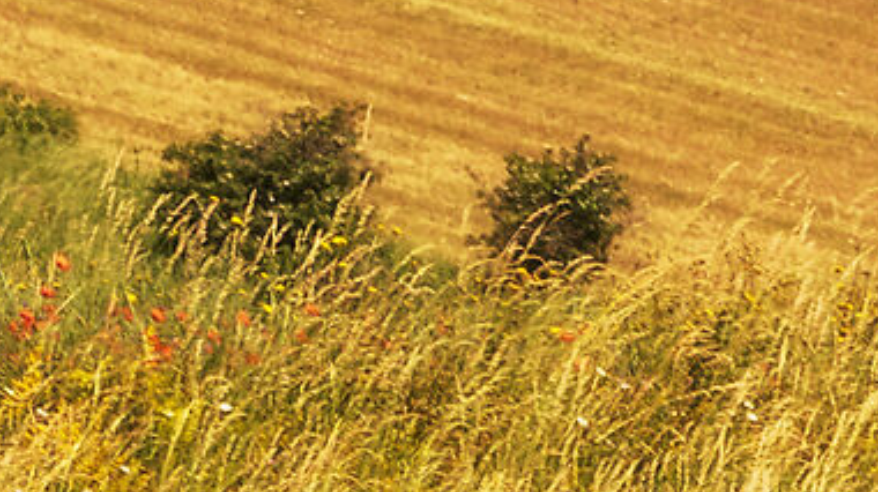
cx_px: 116
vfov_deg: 1.2
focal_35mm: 1043
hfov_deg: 2.1
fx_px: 24269
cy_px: 538
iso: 100
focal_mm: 105
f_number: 9
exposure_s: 1/125
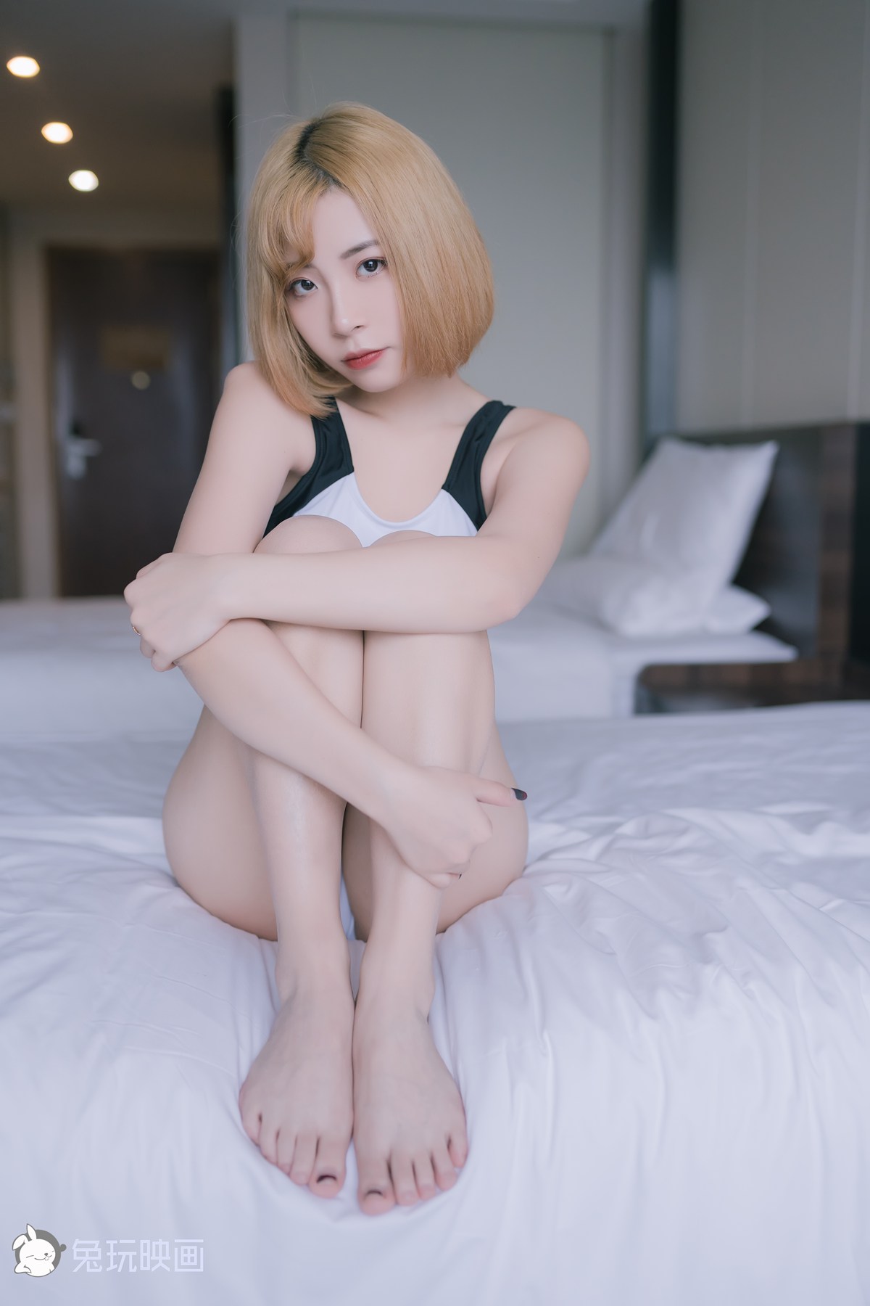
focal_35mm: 35
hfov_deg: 37.9
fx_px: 1269
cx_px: 435
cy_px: 653
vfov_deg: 54.4
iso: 1000
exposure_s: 1/500
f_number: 2
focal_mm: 35
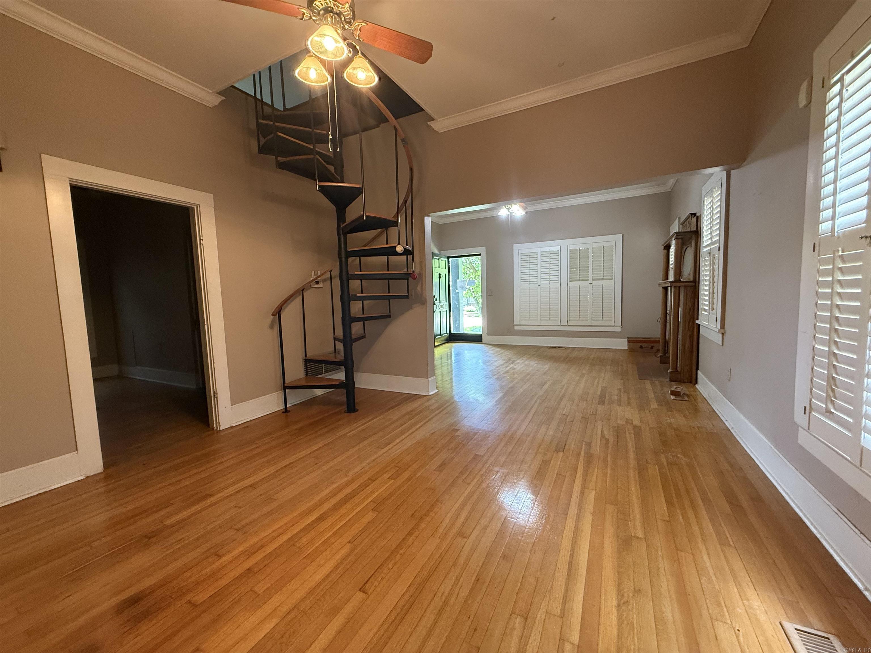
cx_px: 436
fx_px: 352
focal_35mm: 14
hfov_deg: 102.1
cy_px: 326
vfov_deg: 85.7
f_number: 2.2
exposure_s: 1/60
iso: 500
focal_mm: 2.22
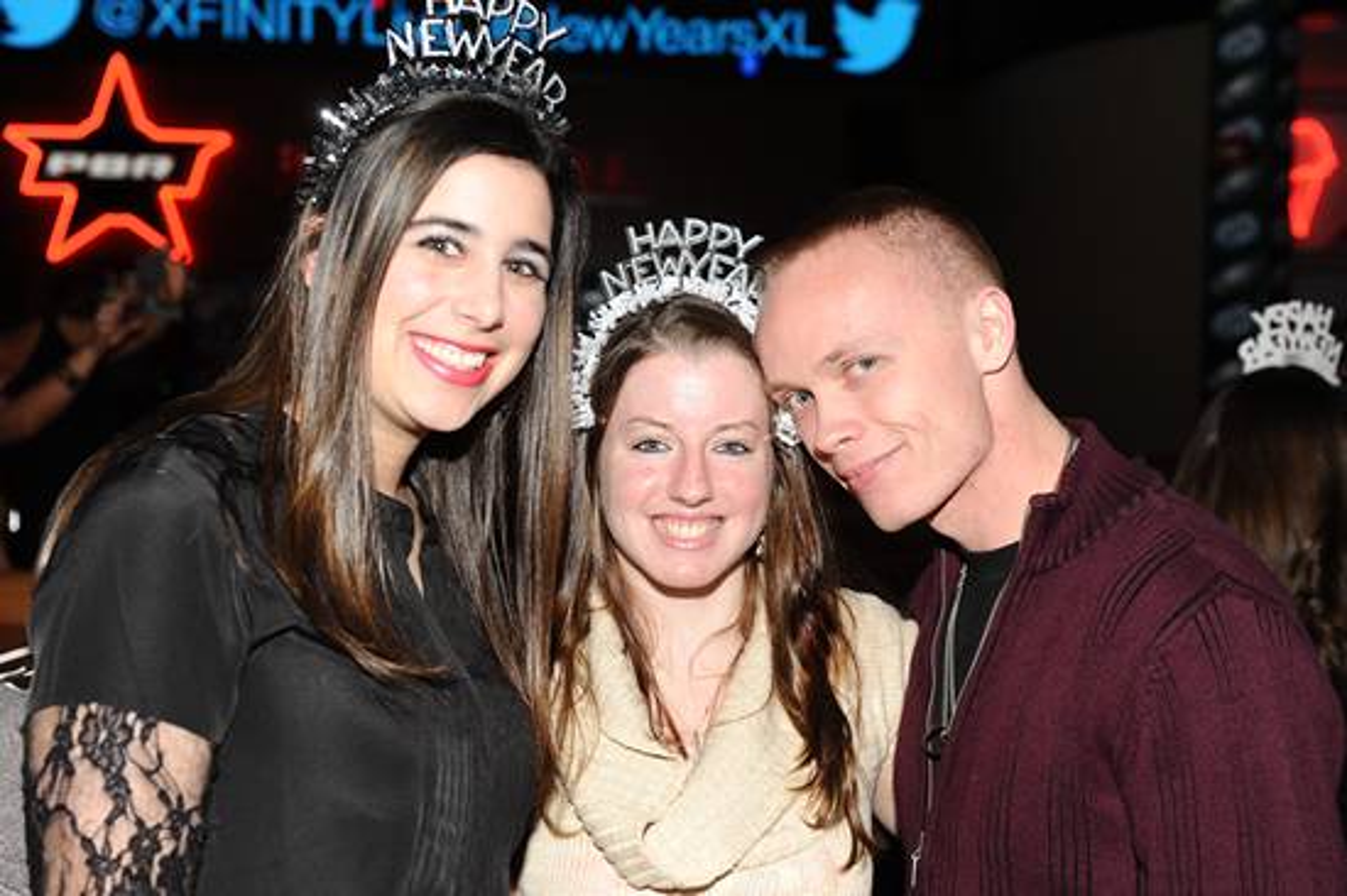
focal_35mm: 52
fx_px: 1944
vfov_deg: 26.0
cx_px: 674
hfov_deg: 38.2
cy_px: 448
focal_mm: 52
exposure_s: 1/250
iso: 1100
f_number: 4.8
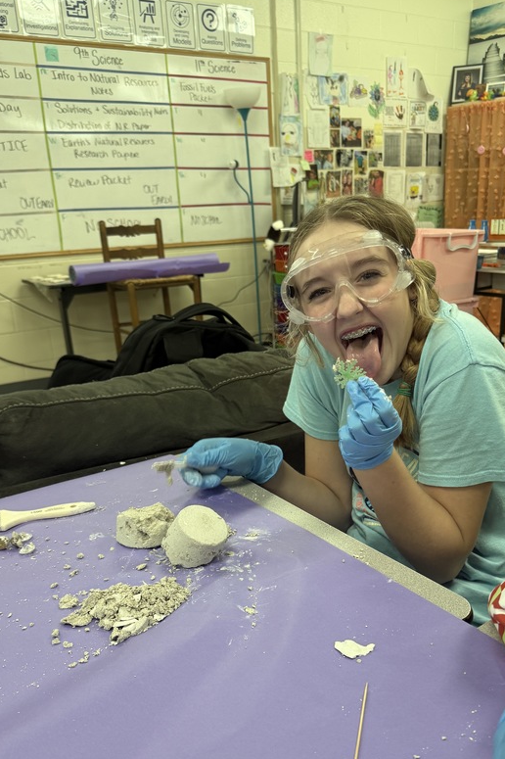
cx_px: 294
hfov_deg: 39.8
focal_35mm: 33
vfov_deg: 56.8
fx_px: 695
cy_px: 455
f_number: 1.78
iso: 125
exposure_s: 1/60
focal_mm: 6.76
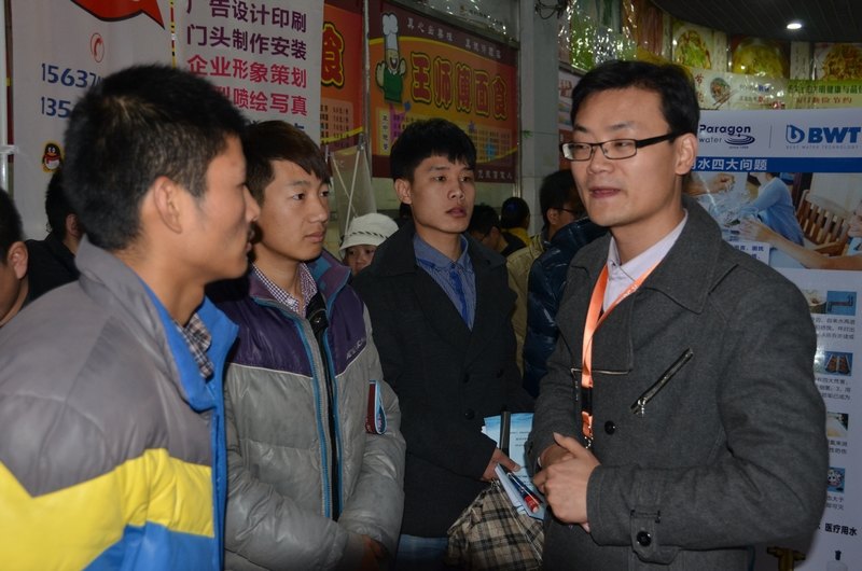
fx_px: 968
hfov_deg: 48.0
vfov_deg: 32.9
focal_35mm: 40
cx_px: 431
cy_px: 286
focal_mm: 27
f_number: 5
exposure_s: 1/60
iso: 800
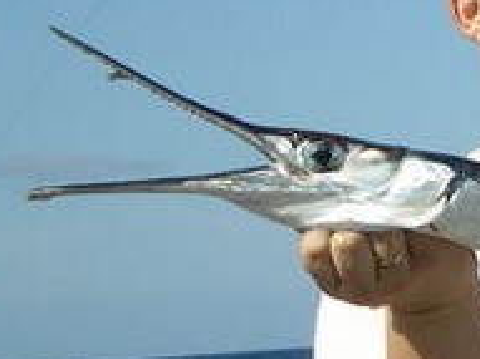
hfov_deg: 8.4
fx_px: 3201
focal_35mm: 231
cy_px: 181
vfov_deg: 6.4
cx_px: 719
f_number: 6.5
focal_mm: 12.3
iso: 50
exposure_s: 1/320
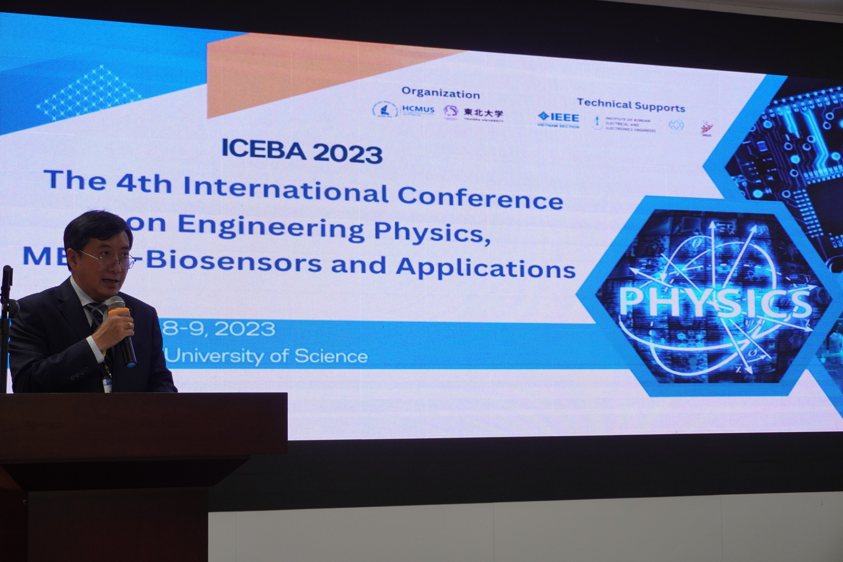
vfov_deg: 19.7
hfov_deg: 29.2
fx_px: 1616
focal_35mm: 69
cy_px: 281
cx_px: 422
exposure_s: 1/60
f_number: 6.3
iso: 800
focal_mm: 46
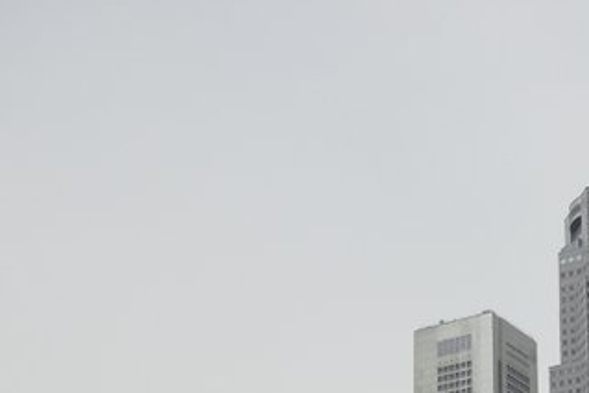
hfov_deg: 20.1
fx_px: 1620
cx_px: 545
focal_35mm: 99
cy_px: 544
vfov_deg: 13.2
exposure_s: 1/400
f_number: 2.8
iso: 100
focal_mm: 6.2
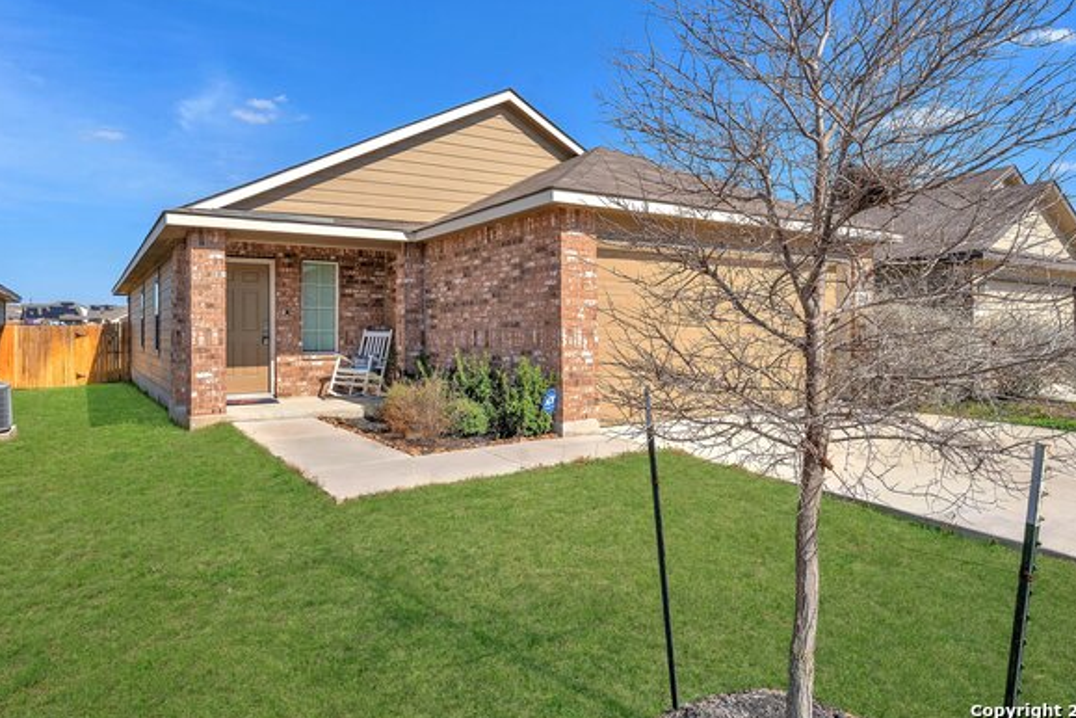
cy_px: 347
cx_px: 524
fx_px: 644
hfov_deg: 79.7
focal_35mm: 22
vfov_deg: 58.2
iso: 125
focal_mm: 19.5
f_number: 10
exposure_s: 1/320
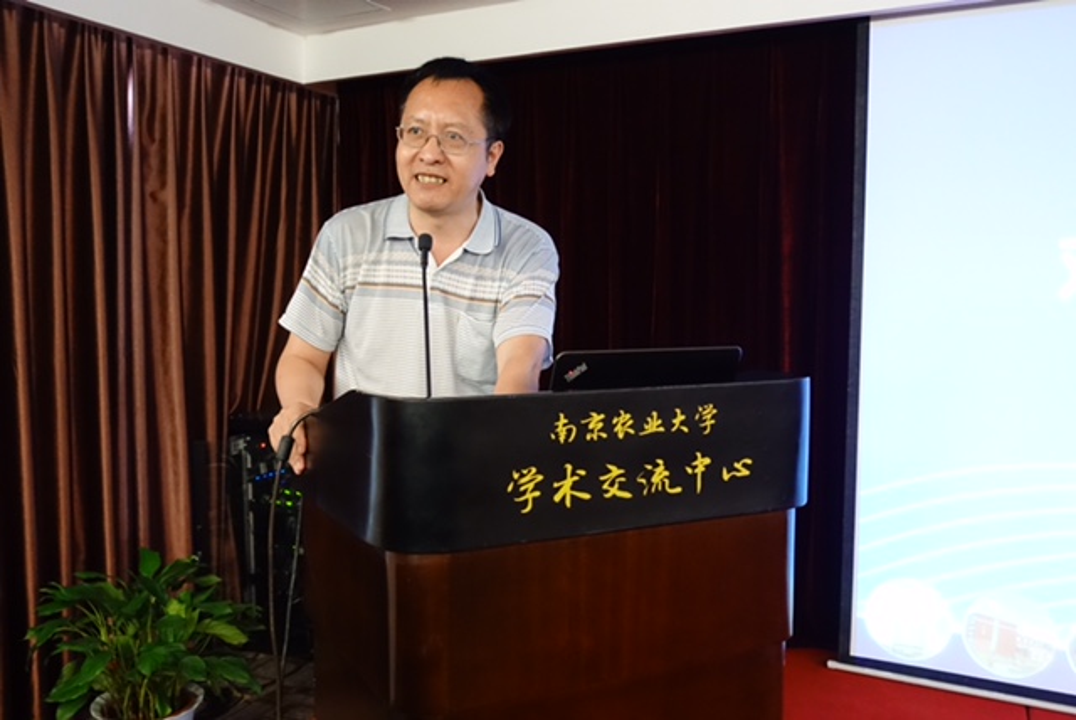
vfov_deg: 40.0
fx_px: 987
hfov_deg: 57.2
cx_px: 538
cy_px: 360
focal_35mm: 33
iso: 2000
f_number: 2.8
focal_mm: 12.2
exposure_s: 1/40
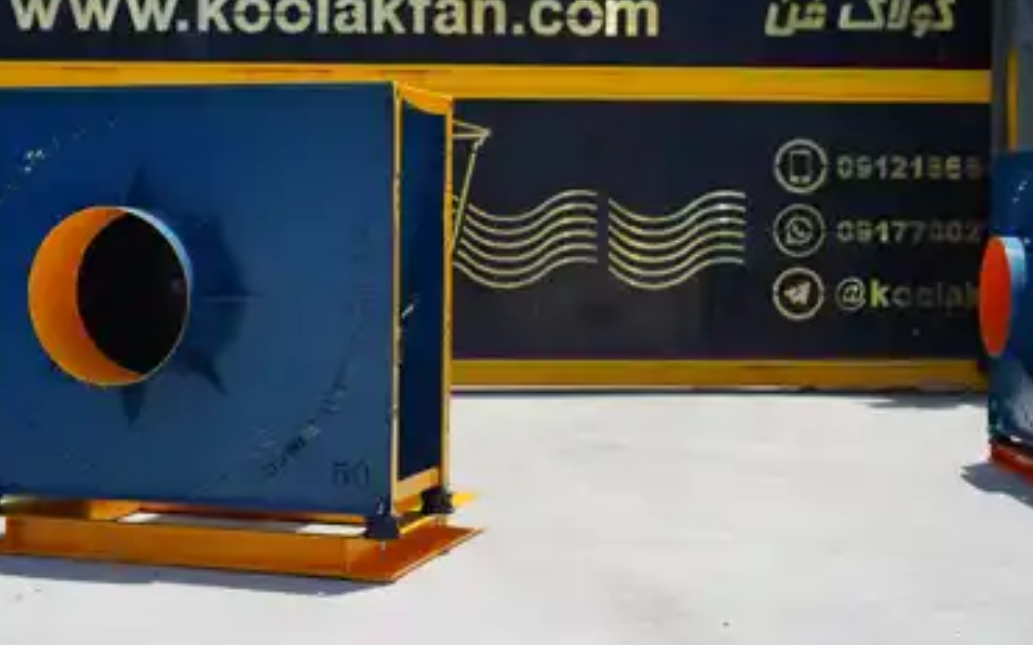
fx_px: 1745
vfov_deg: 20.9
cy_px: 310
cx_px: 466
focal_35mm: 62
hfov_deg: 33.0
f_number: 4
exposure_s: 1/3200
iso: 320
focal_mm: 50
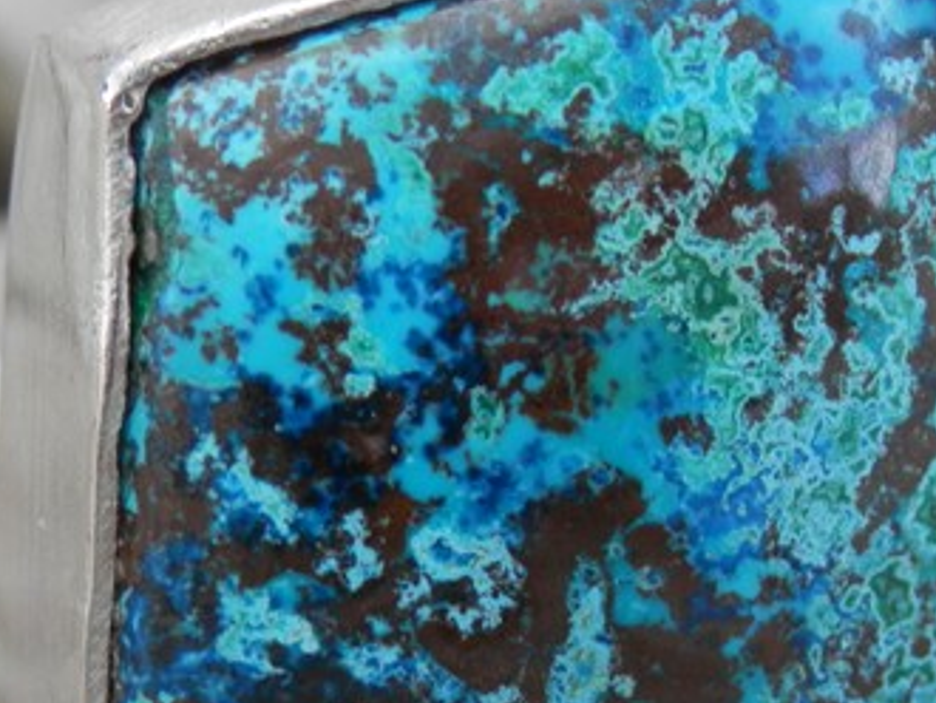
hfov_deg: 12.3
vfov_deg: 9.3
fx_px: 4329
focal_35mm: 160
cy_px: 541
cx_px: 391
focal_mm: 11.9
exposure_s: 1/100
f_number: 4.4
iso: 80
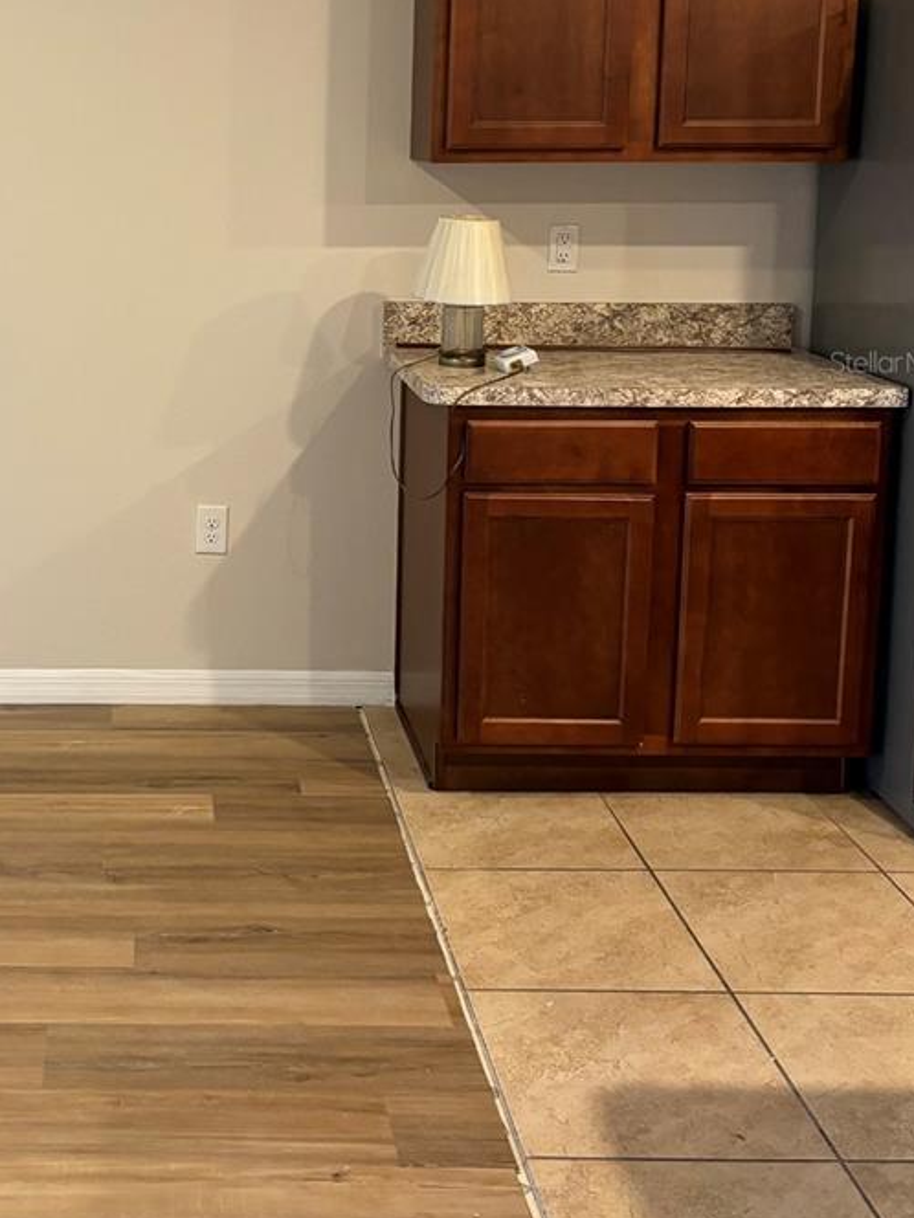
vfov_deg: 39.7
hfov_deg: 29.9
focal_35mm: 47
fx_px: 1655
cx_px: 134
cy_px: 361
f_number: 1.6
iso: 200
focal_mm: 5.96
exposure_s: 1/60
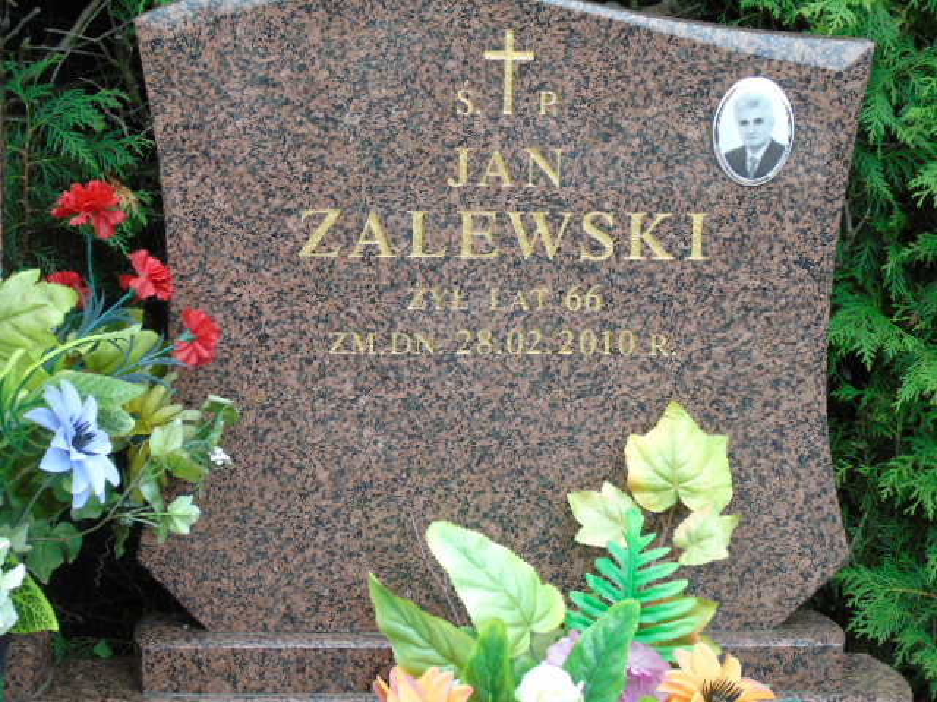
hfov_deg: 20.9
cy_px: 351
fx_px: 2544
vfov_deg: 15.7
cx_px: 468
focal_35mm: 94
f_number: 4.3
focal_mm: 17
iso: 80
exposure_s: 1/60
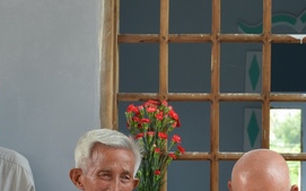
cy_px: 125
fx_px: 1069
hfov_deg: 16.2
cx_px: 227
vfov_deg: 10.2
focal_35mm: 128
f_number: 6.3
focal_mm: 35
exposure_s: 1/160
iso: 320
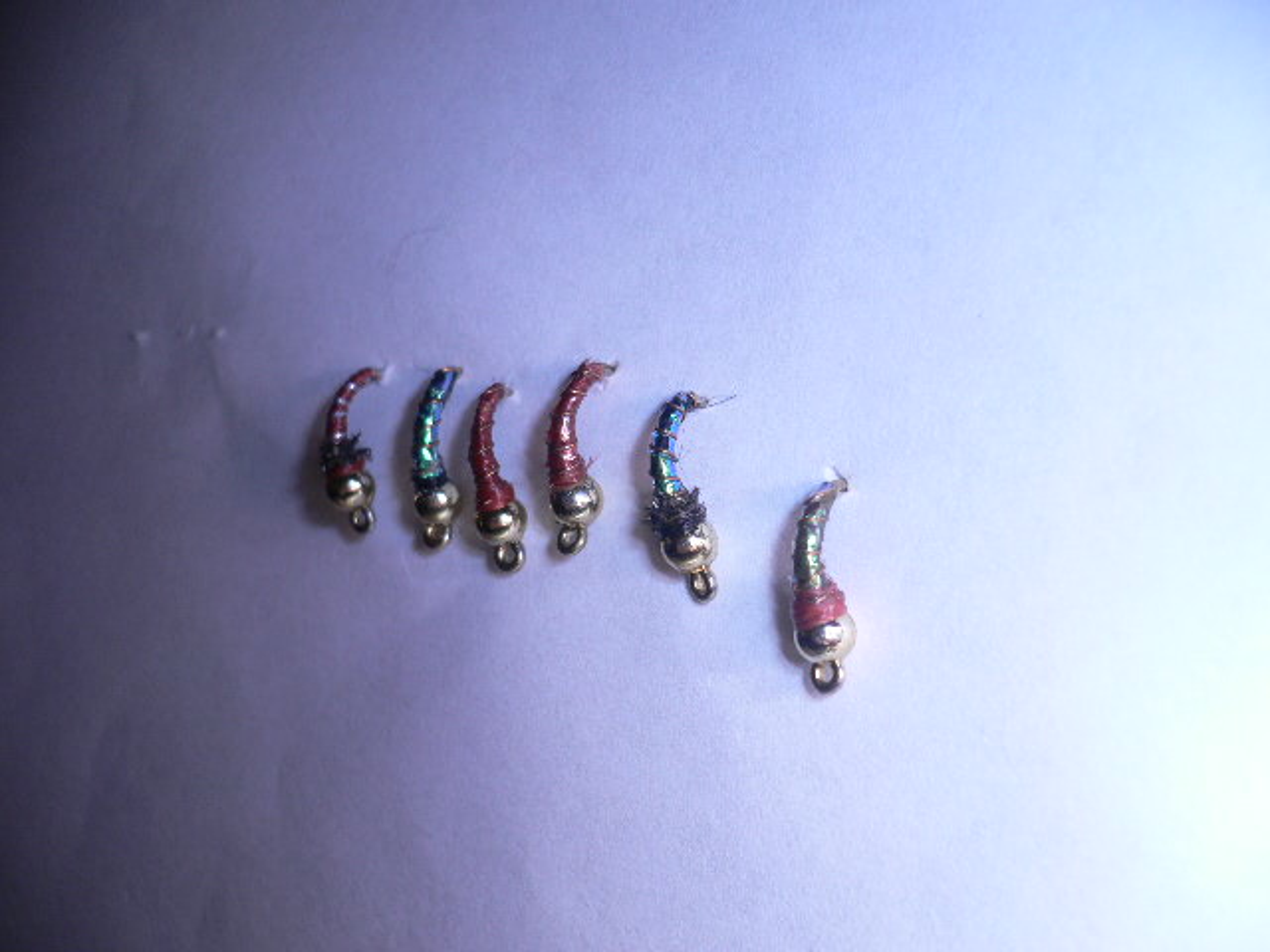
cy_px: 476
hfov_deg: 52.6
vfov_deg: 40.7
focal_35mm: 35
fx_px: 1284
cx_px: 635
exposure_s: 1/60
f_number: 2.8
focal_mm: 5.8
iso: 80
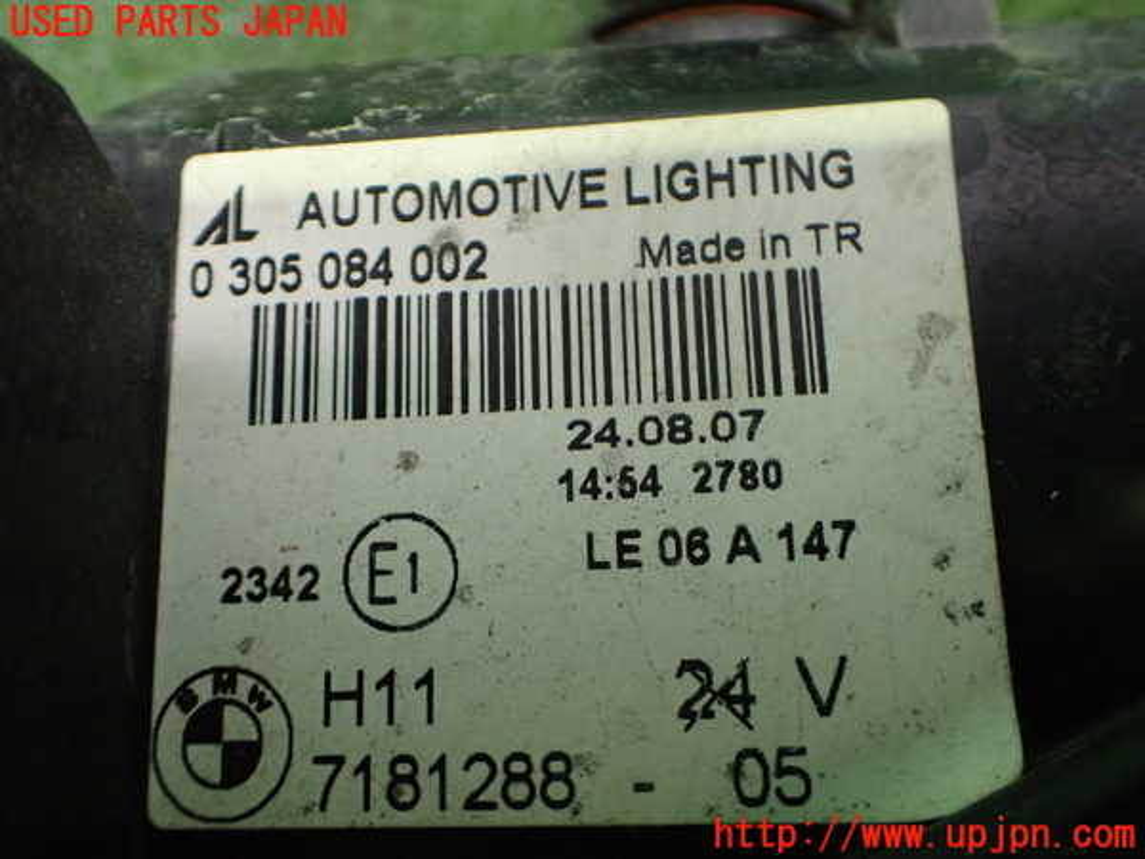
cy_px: 430
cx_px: 572
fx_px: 992
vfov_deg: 46.8
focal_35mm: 30
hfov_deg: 60.0
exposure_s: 1/50
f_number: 2.3
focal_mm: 5.4
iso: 800
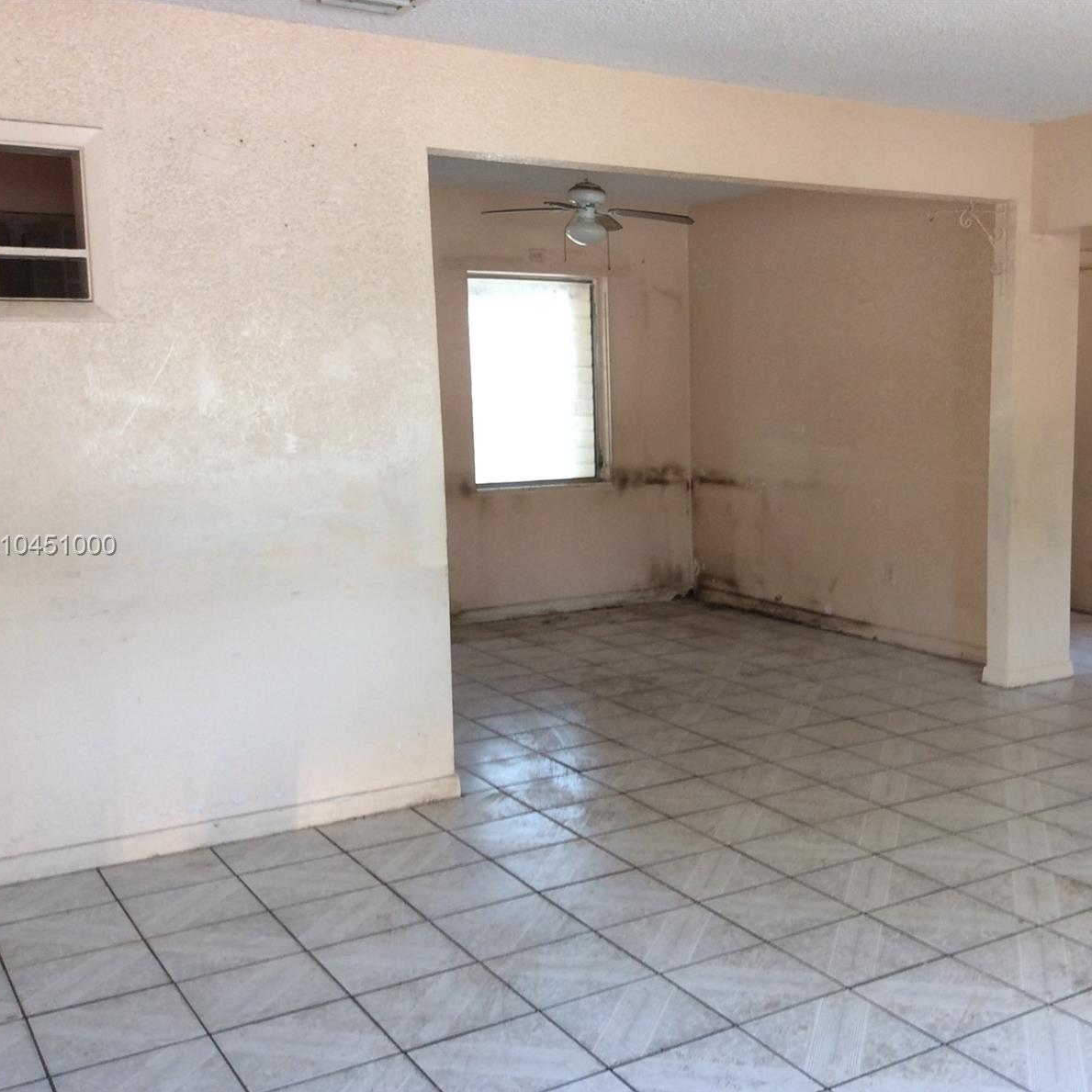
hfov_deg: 43.4
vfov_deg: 43.9
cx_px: 711
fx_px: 1356
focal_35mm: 38
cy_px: 546
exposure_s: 1/24
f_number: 2.4
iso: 40
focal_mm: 3.3
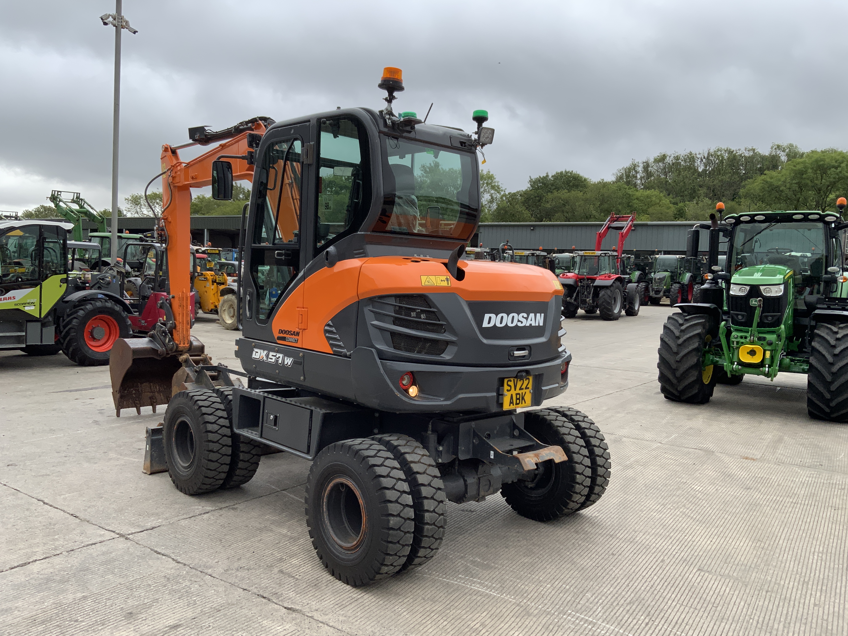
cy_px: 318
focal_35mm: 29
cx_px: 424
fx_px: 710
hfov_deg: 61.7
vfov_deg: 48.2
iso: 16
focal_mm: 3
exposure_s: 1/869
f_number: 1.8
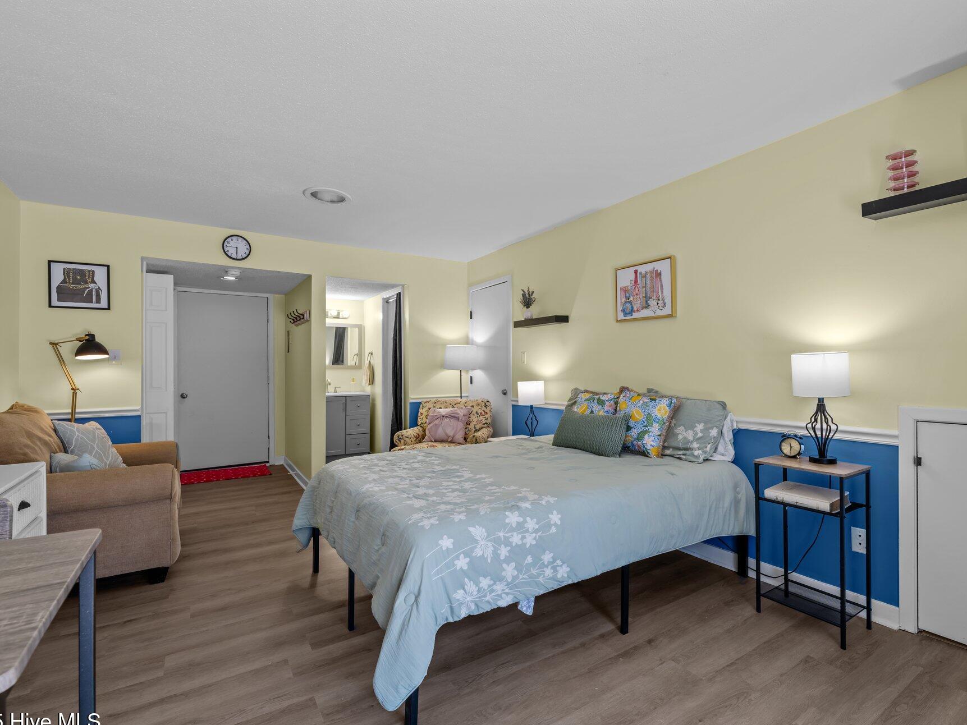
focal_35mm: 16
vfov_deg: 78.1
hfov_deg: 94.4
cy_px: 373
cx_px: 512
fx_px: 447
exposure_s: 1/4
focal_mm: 14
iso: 250
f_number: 10
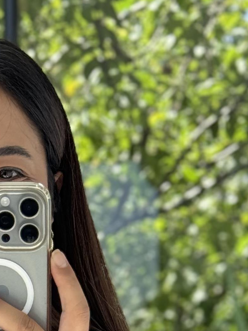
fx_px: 1758
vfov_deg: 10.0
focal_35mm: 184
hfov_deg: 8.0
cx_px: 3
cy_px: 633
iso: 64
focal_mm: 6.76
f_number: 1.78
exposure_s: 1/215
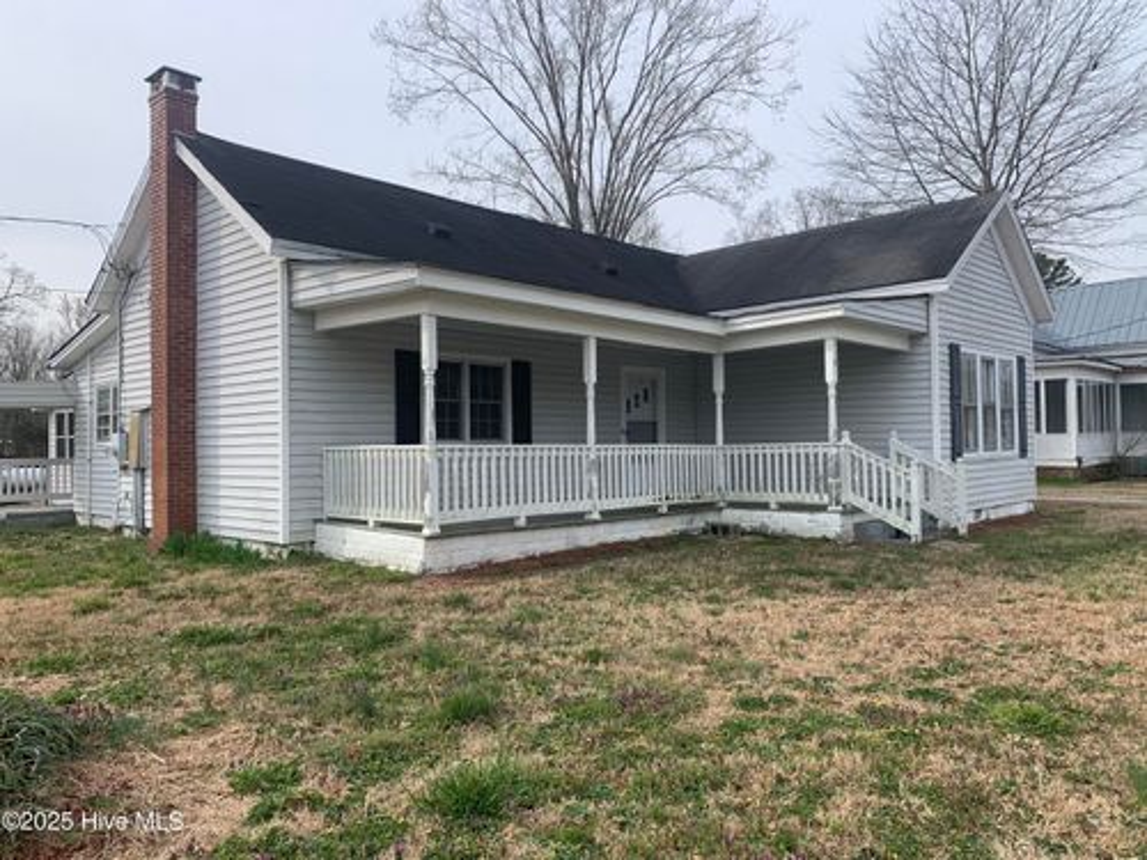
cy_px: 430
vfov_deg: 53.1
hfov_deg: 67.3
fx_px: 862
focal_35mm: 26
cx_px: 574
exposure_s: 1/1812
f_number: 1.8
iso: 25
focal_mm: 4.25
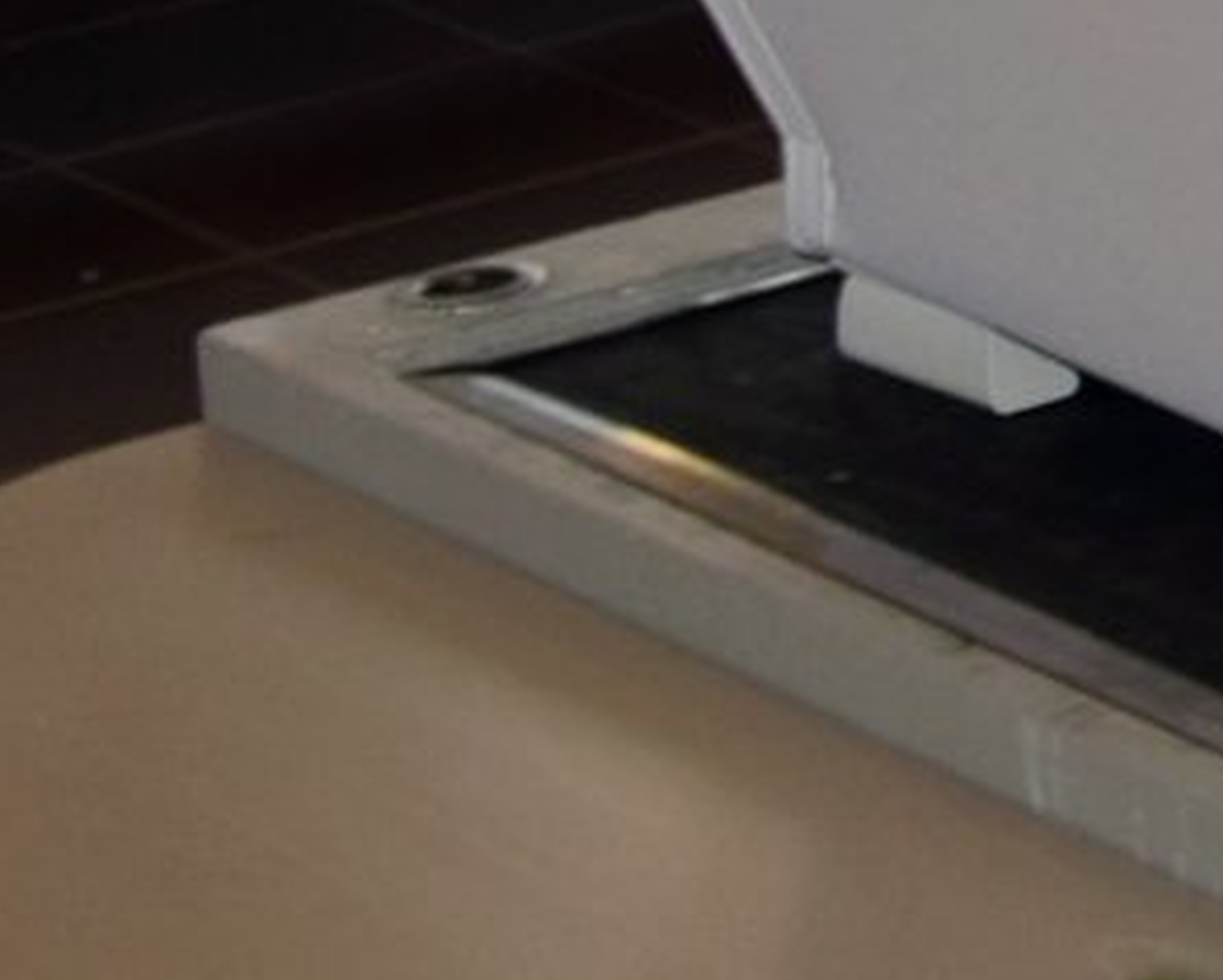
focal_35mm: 213
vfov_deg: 6.7
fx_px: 7715
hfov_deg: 7.4
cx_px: 4324
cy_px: -1781
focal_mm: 18
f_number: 5.6
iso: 450
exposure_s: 1/125
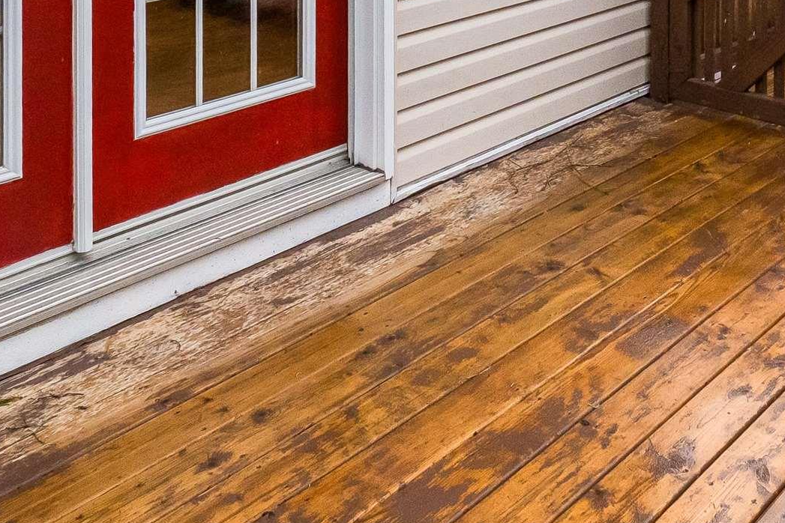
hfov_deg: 43.0
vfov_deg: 25.2
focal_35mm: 44
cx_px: 595
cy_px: -200
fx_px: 959
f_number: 5.6
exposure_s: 1/1250
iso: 1250
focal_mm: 10
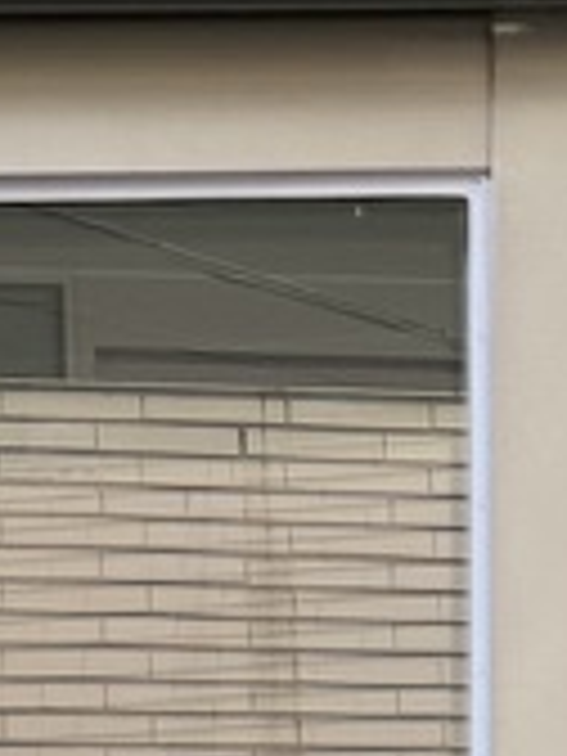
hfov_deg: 9.6
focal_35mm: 146
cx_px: -482
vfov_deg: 11.2
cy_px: 1836
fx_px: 3189
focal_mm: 6.76
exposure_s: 1/121
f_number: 1.78
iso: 80
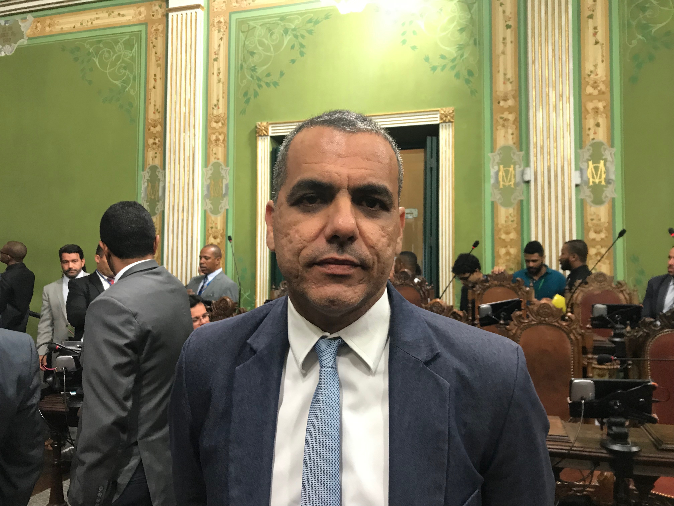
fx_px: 545
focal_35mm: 28
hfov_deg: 63.4
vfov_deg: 49.7
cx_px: 337
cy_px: 253
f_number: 1.8
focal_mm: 3.99
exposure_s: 1/15
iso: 40
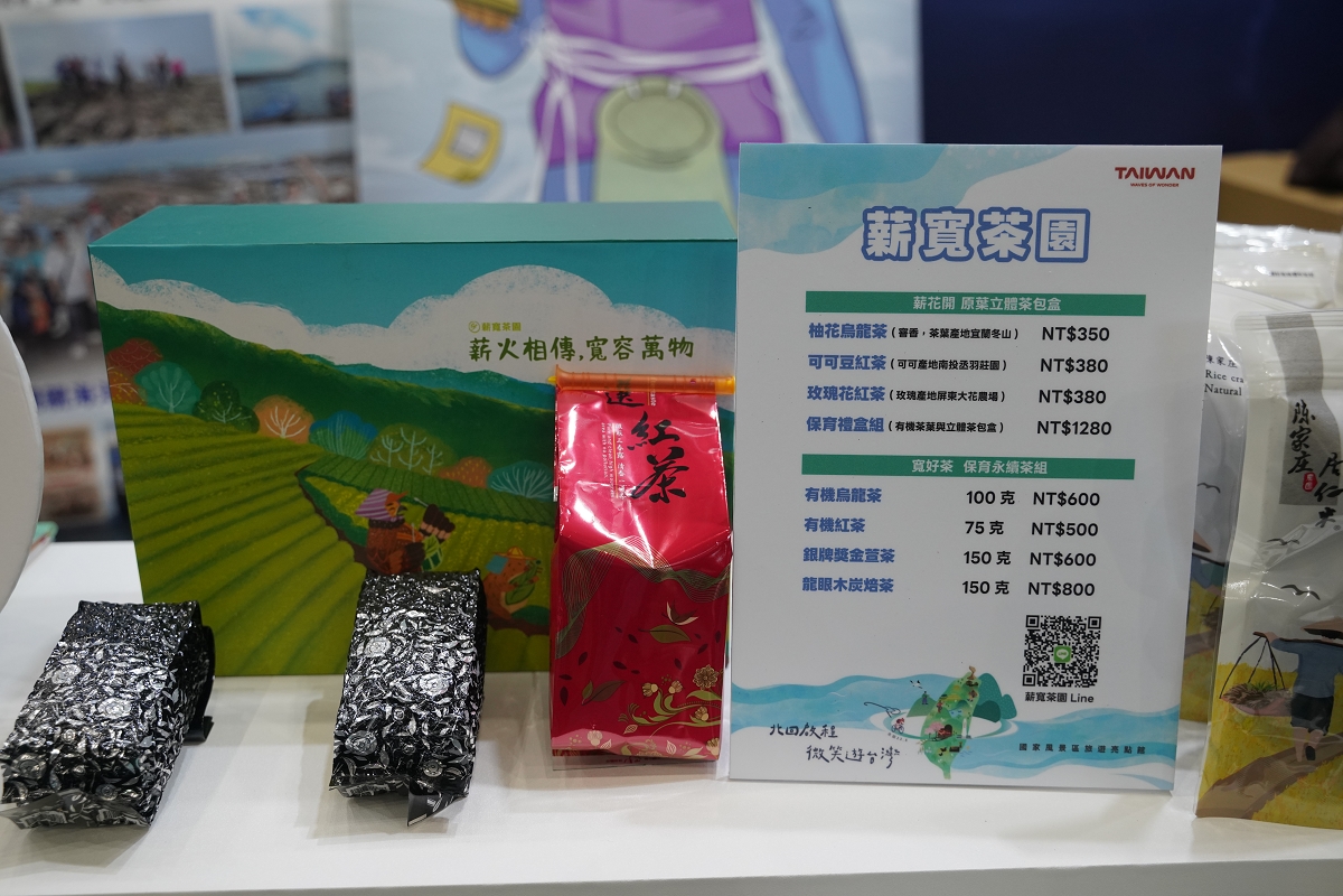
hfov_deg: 55.8
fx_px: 1268
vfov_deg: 38.9
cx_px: 672
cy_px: 448
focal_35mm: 34
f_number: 4
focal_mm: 34
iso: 1600
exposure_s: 1/160
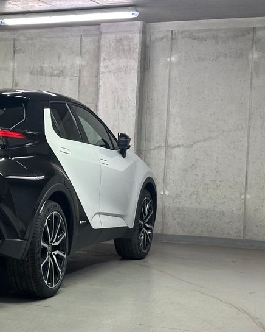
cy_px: 196
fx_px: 863
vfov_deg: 21.7
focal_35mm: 88
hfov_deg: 16.8
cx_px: -42
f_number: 1.78
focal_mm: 6.86
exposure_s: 1/50
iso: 250
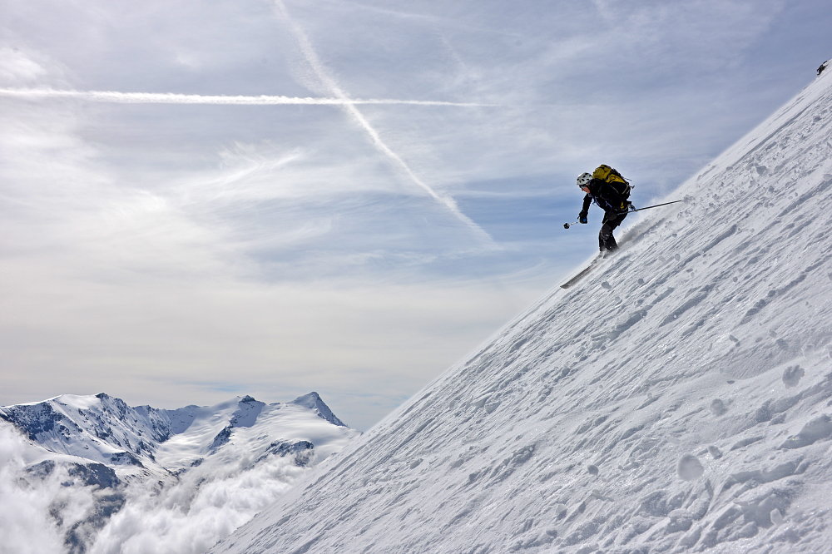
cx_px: 416
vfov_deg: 35.0
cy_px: 277
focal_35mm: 38
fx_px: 878
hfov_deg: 50.7
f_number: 10
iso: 160
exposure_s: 1/1250
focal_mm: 38
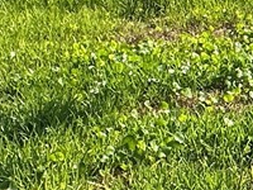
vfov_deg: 12.9
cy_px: -44
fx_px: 819
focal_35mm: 112
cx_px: 611
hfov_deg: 13.1
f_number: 2.2
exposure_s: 1/1595
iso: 50
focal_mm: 2.22
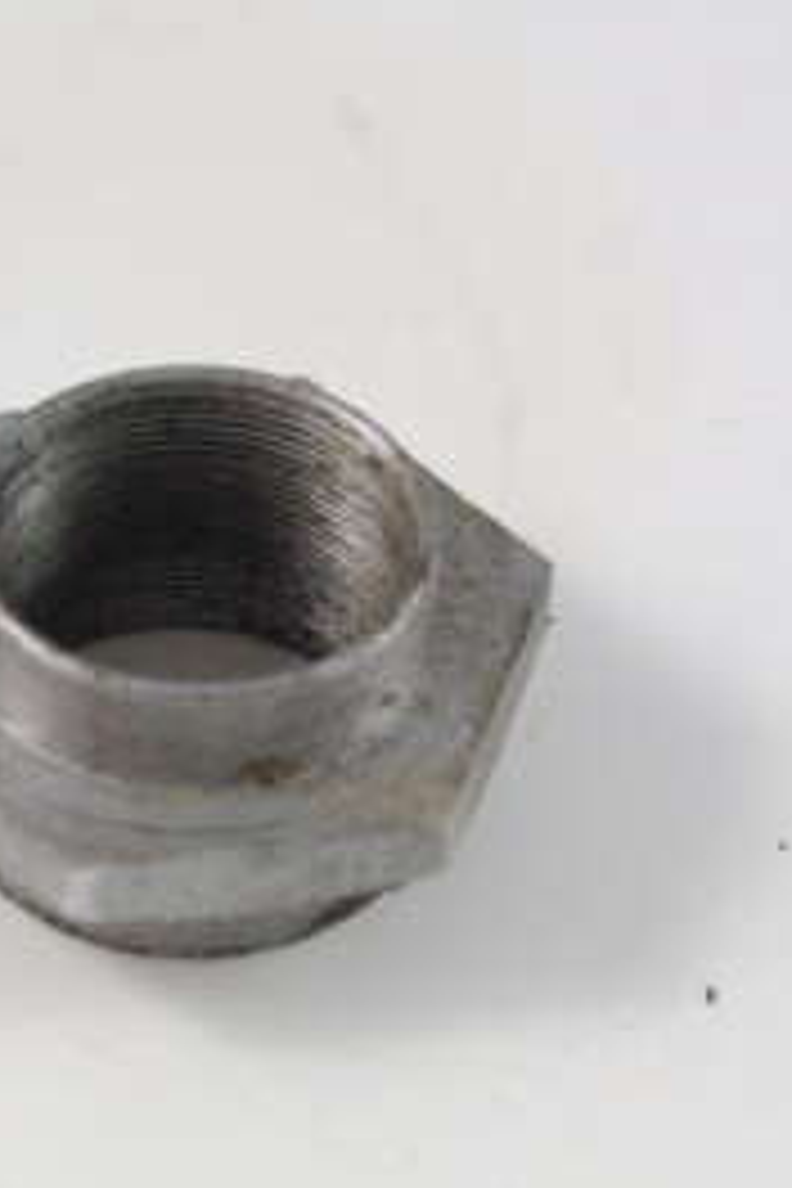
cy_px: 603
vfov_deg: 8.9
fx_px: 7655
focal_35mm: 232
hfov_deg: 5.9
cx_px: 220
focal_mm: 68
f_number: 8
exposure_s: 1/180
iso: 1600
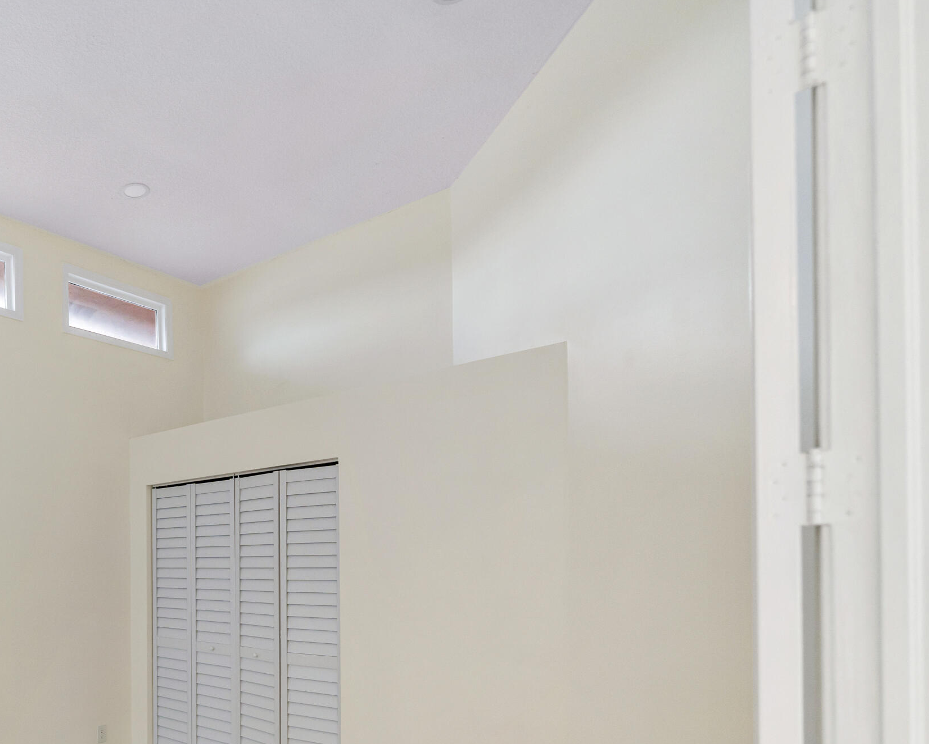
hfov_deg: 60.0
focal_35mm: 24
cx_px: 99
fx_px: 660
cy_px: 562
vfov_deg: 55.8
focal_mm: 14
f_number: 2
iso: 500
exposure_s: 1/500
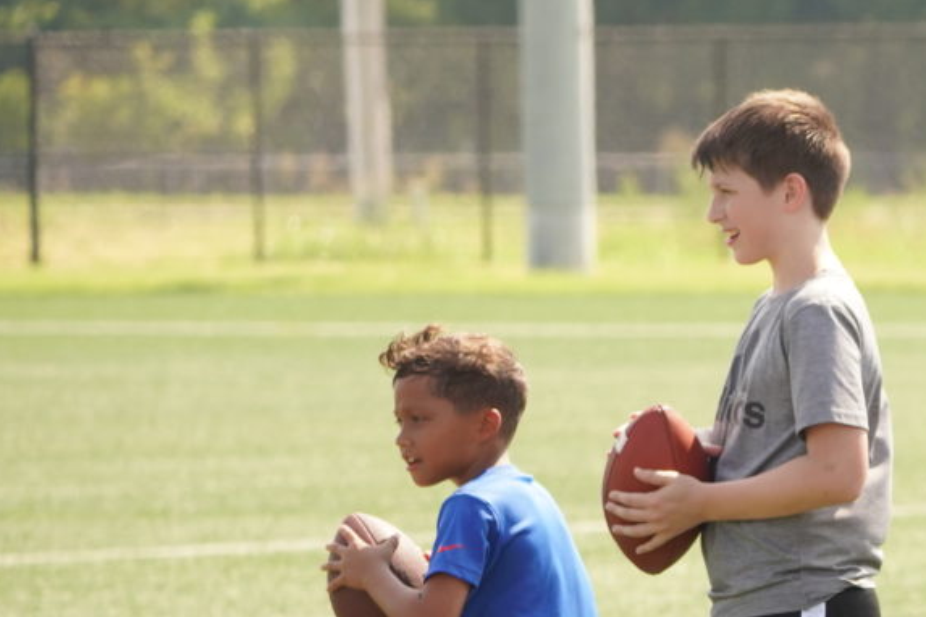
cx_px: 1542
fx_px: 12937
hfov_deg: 4.1
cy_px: 436
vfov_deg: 2.7
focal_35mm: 503
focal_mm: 150
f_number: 5.6
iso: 1000
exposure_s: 1/1600
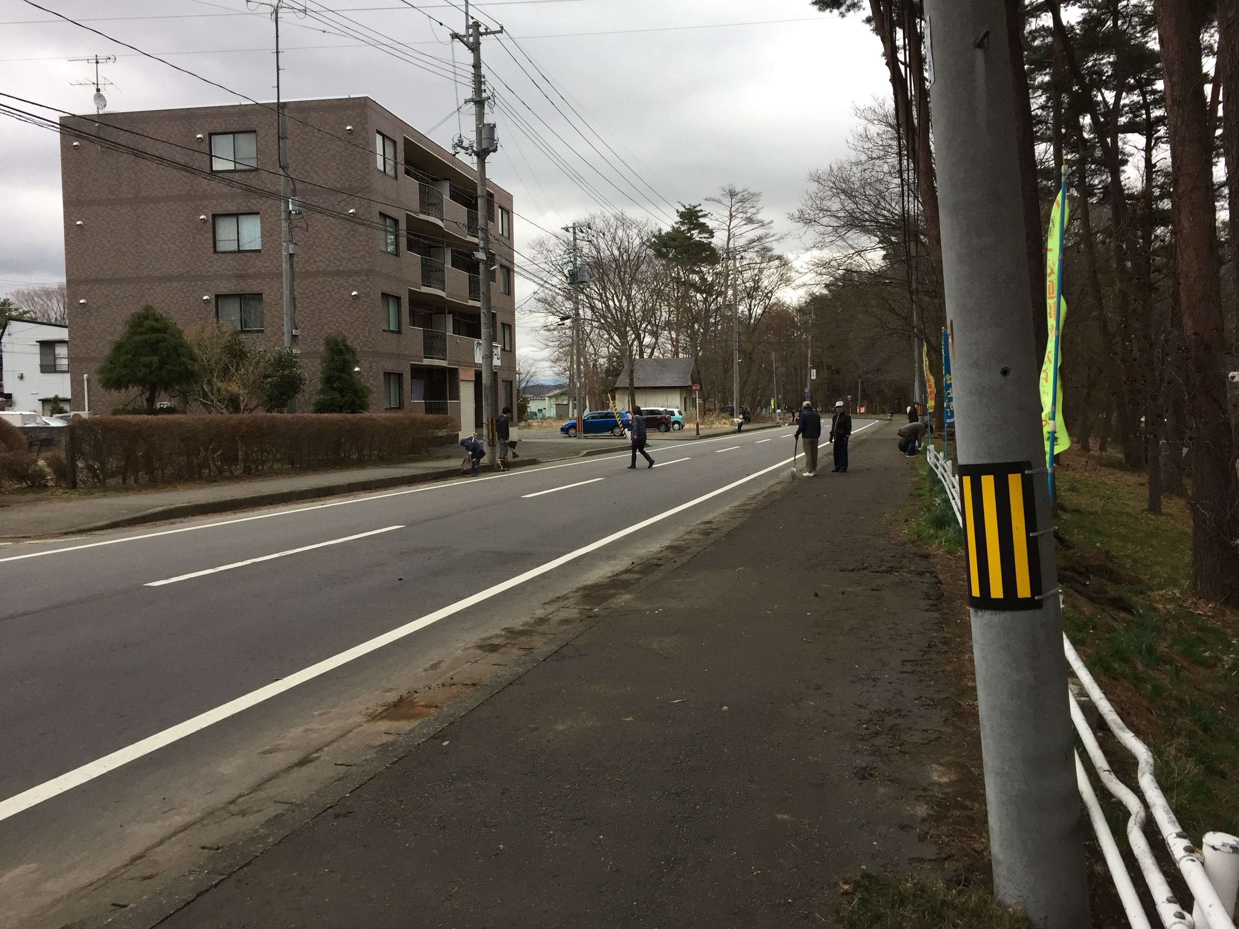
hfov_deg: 61.7
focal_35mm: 29
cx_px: 620
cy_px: 464
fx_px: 1038
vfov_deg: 48.2
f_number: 2.2
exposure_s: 1/40
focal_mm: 4.15
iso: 32
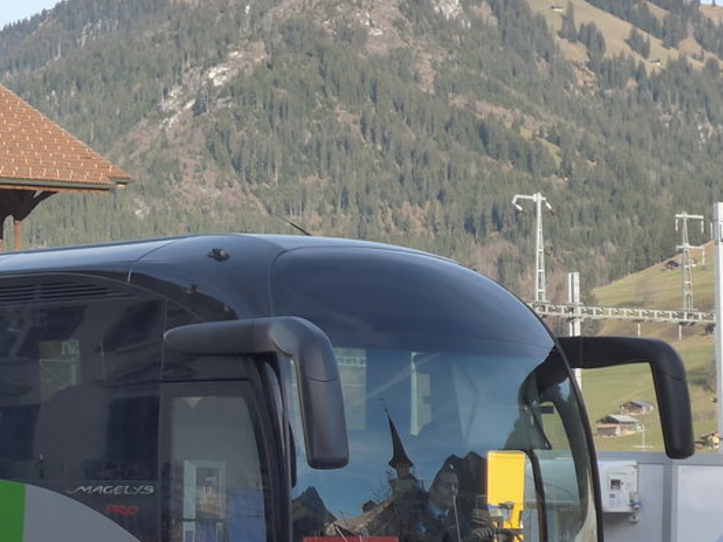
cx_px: 4
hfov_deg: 14.5
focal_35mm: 134
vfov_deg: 11.1
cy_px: 368
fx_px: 2799
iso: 160
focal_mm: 12
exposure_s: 1/640
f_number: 3.5
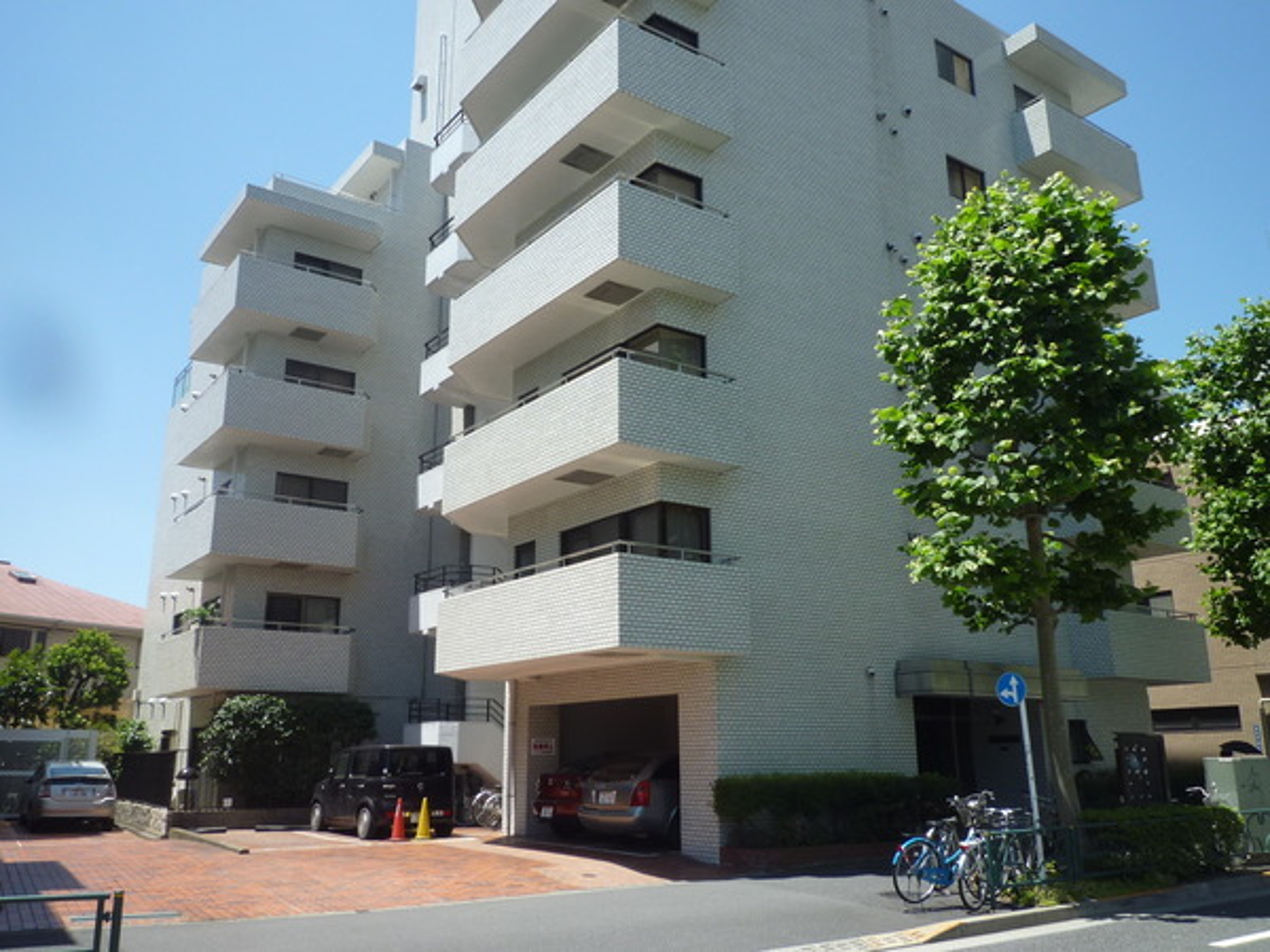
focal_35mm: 29
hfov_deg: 61.7
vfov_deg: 48.2
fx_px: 1064
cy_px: 476
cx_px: 635
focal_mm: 4.4
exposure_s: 1/640
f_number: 2.8
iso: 80
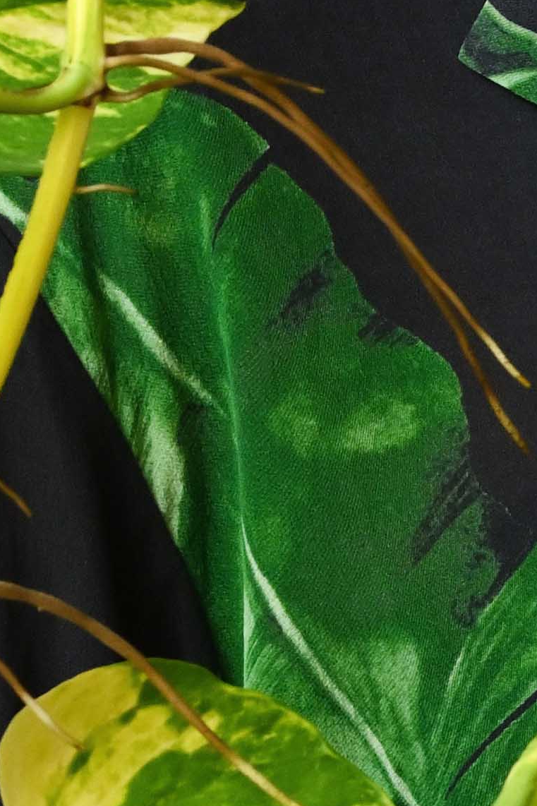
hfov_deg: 1.8
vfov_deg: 2.7
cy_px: 1047
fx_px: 16986
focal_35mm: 759
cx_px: 1149
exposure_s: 1/320
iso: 500
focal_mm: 105
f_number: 6.3
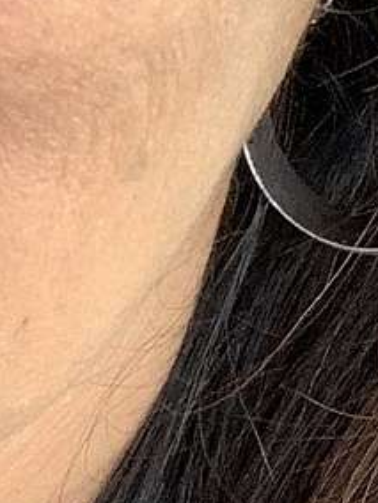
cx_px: -67
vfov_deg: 12.2
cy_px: 299
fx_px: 2359
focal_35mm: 162
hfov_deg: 9.1
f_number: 2.2
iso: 64
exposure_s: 1/72
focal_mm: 2.87
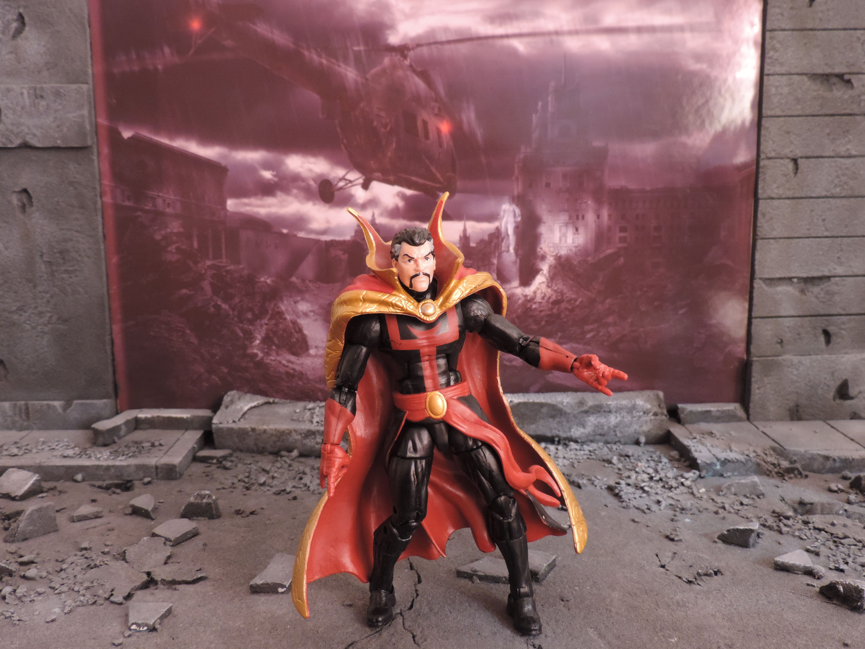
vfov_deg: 40.7
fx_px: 875
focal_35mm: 35
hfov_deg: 52.6
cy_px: 324
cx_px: 432
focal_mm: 6.2
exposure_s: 1/13
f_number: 3.3
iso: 500
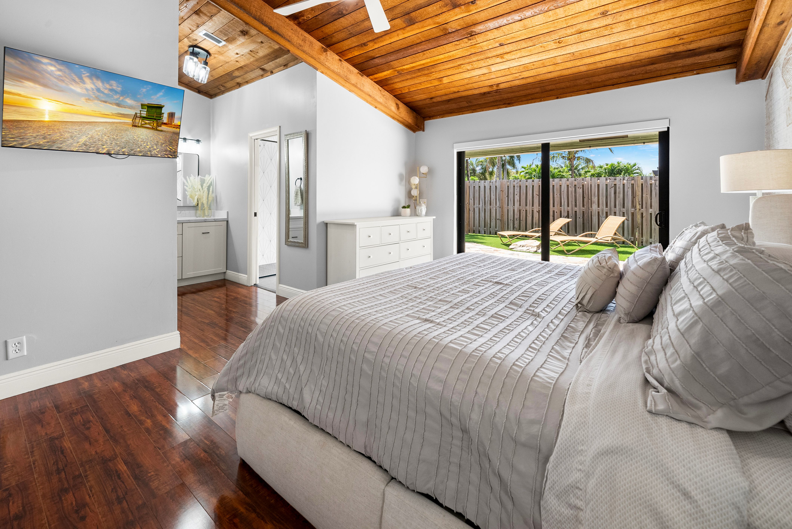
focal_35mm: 14
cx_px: 396
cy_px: 264
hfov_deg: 104.2
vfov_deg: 81.3
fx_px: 308
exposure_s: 1/40
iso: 400
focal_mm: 14
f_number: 8
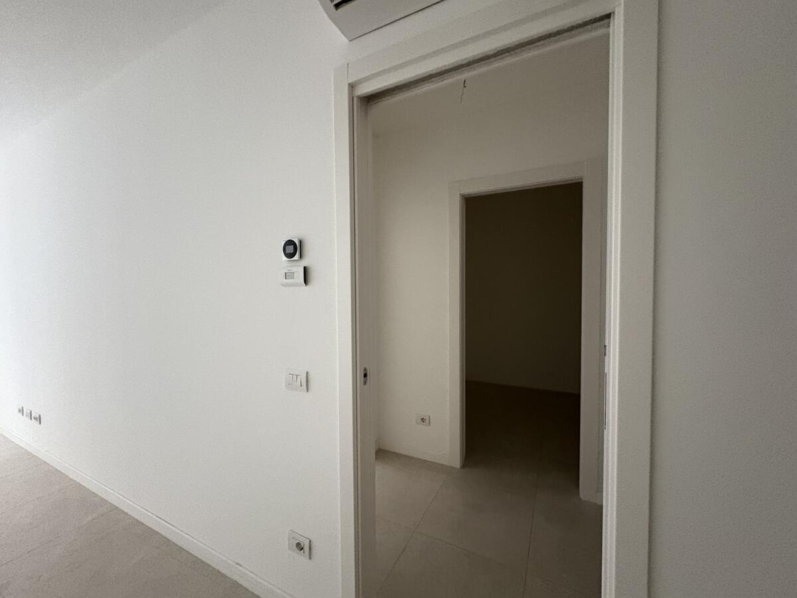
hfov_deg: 102.1
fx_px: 322
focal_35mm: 14
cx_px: 398
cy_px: 299
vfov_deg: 85.7
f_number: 2.2
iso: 1000
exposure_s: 1/40
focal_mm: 2.22
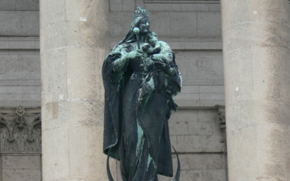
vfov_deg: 5.7
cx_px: 145
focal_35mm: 231
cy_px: 102
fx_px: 1824
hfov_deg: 9.1
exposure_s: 1/100
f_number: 4
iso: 80
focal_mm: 28.7
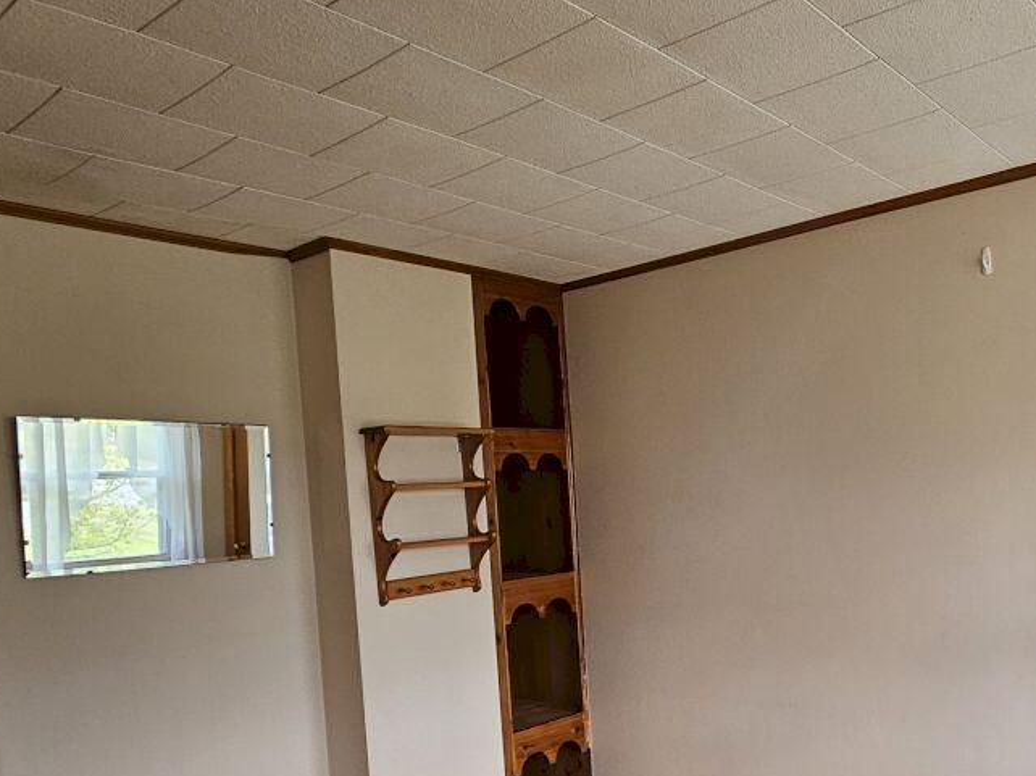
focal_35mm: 27
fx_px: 808
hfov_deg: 61.2
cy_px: 536
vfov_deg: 50.1
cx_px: 793
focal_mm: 2.2
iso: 125
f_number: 2.2
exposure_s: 1/77
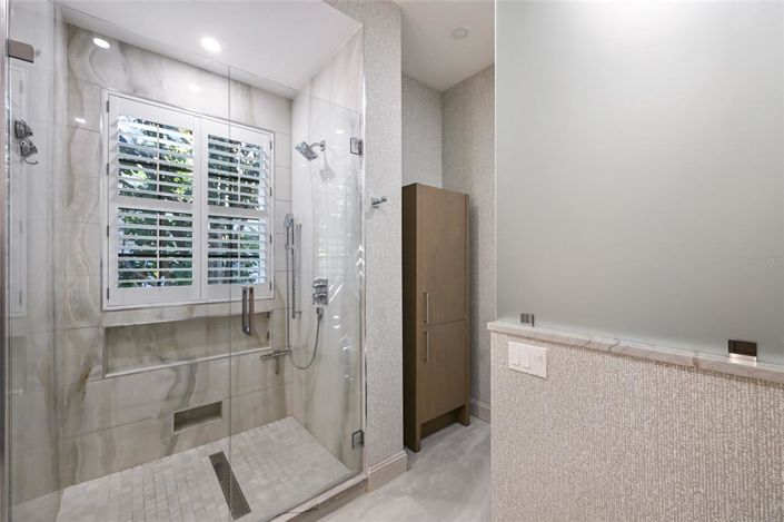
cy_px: 261
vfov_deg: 81.1
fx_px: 305
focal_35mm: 14
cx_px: 392
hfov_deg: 104.3
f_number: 8
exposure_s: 1/320
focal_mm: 14
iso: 3200
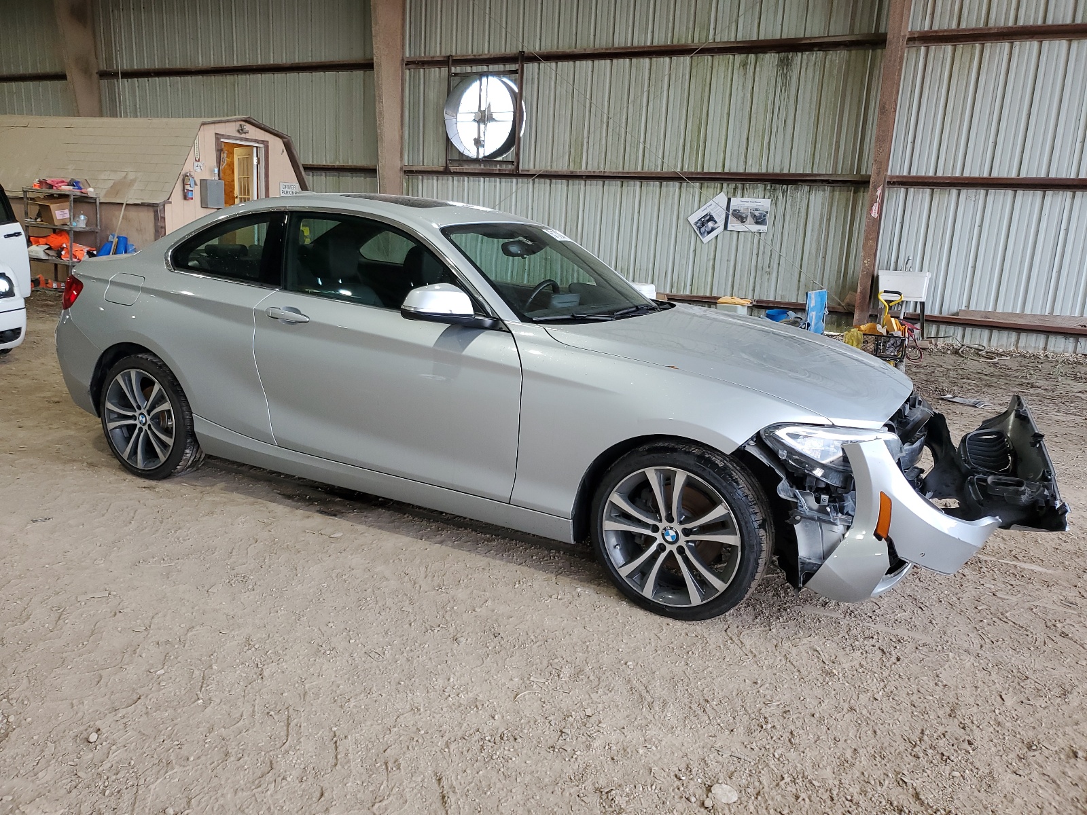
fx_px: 816
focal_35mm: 26
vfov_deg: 53.1
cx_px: 544
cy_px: 408
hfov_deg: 67.3
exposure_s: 1/60.2
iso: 69
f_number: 1.5
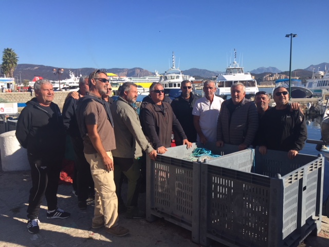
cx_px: 164
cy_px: 124
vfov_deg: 48.2
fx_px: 276
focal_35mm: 29
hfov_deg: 61.7
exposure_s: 1/1364
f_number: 2.2
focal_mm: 4.15
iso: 32
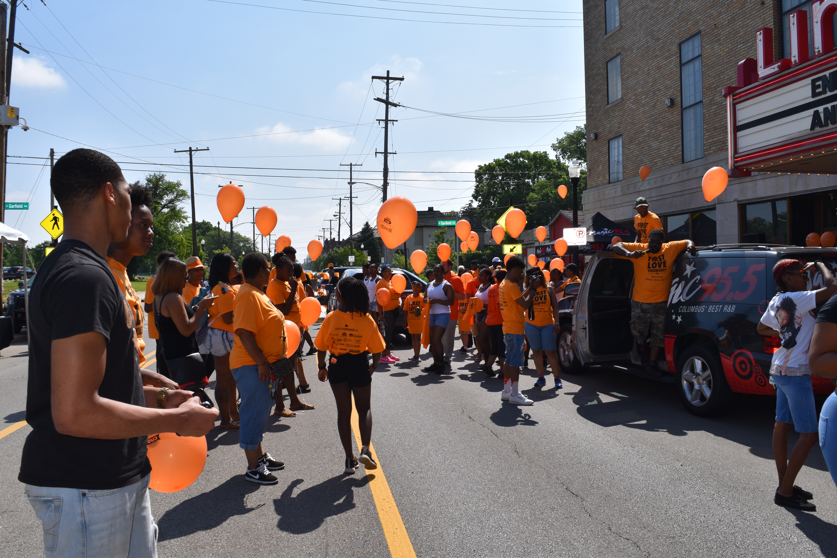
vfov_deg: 47.9
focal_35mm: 27
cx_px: 418
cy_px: 279
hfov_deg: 67.4
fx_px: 628
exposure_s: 1/200
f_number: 13
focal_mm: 18
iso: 100
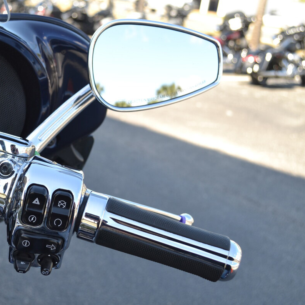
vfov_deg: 31.6
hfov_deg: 31.2
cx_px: 84
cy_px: 153
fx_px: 538
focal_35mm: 54
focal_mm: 28
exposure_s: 1/125
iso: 140
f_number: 5.6
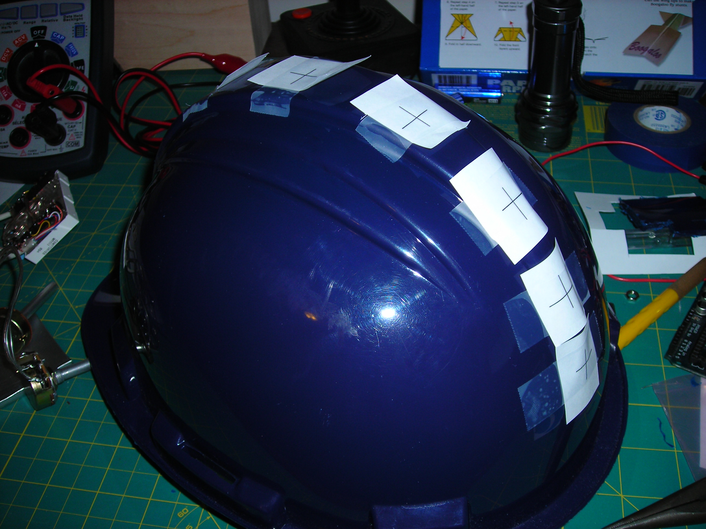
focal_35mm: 38
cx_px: 353
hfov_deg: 49.0
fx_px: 775
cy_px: 264
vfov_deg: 37.7
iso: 50
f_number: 3.2
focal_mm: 6.3
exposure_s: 1/60.1
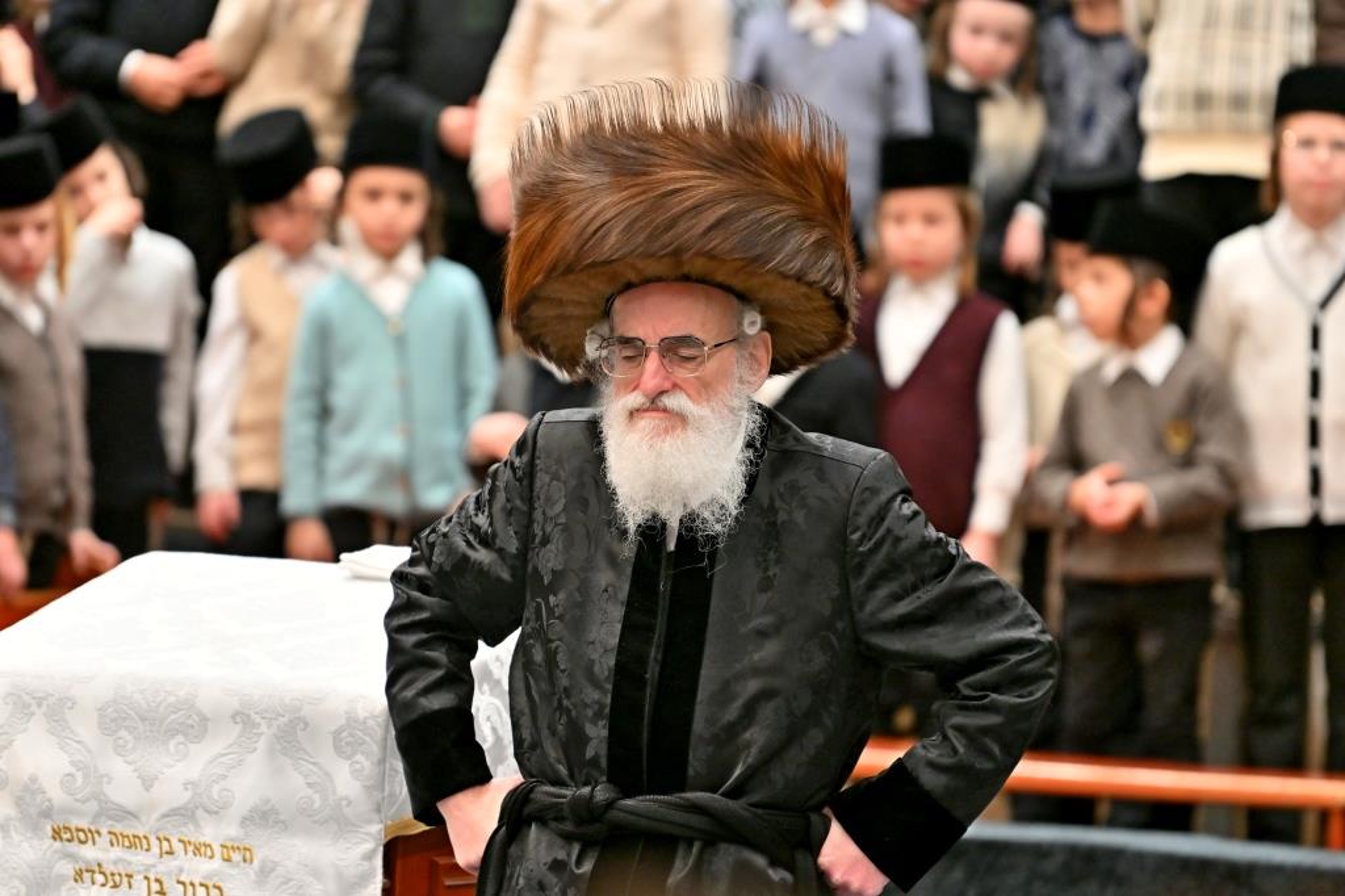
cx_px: 672
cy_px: 448
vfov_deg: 4.6
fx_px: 11204
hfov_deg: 6.9
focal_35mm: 300
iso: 400
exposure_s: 1/250
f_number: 2.8
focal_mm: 200
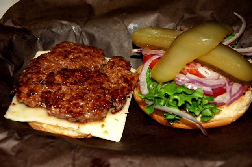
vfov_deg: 12.1
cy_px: 84
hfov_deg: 18.2
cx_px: 126
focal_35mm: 112
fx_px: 786
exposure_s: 1/125
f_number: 5.6
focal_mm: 75
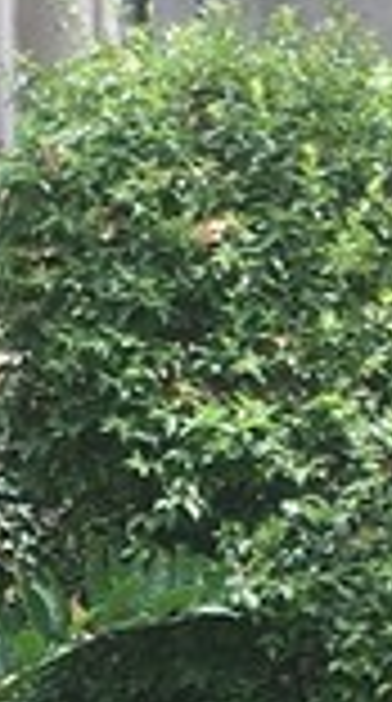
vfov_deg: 10.0
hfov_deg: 5.8
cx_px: 216
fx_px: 3869
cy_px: 1138
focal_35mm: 208
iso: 25
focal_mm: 4.15
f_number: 2.2
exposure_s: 1/242
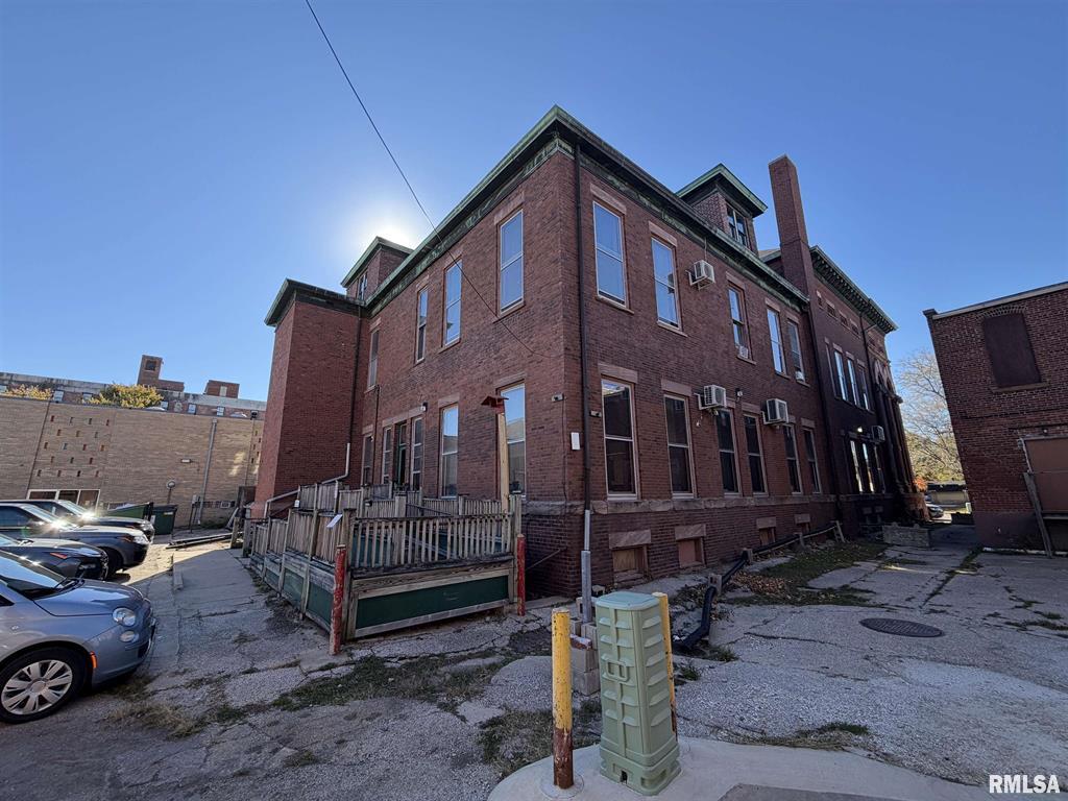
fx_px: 432
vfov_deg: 85.7
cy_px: 400
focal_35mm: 14
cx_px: 534
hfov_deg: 102.1
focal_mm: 2.22
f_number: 2.2
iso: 40
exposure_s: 1/574
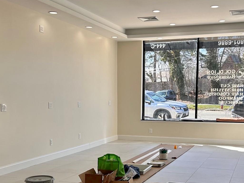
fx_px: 367
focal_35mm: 52
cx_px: 126
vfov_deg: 27.6
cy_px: 138
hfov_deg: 36.8
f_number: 1.5
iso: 50
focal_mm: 5.7
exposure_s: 1/666
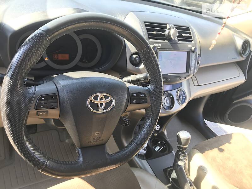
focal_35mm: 28
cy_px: 94
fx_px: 204
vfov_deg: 49.7
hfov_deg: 63.4
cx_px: 126
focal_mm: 4
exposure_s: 1/100
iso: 25
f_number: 1.8
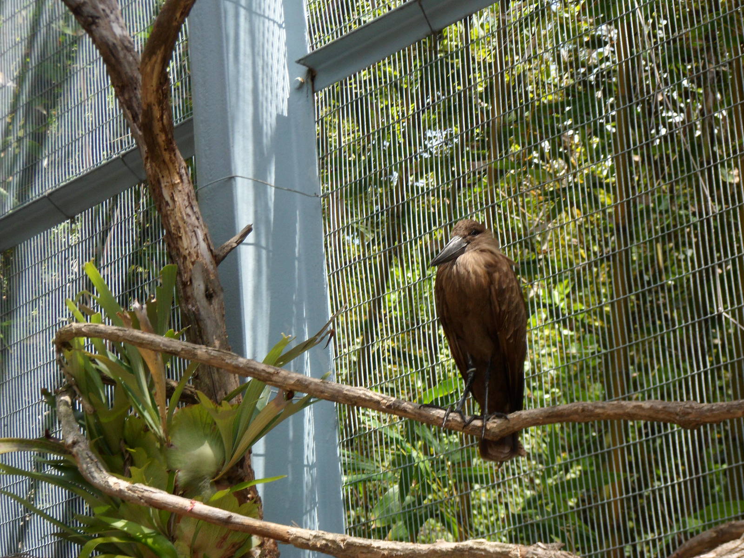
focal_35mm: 105
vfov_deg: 14.1
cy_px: 279
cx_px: 372
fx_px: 2257
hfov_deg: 18.7
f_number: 5.3
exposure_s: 1/125
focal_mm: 17.7
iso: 80
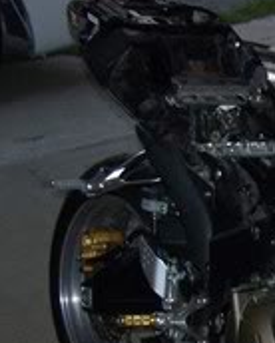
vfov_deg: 13.7
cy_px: 341
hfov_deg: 10.6
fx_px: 1401
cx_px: 474
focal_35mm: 138
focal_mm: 6.3
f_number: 2.8
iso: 160
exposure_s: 1/60
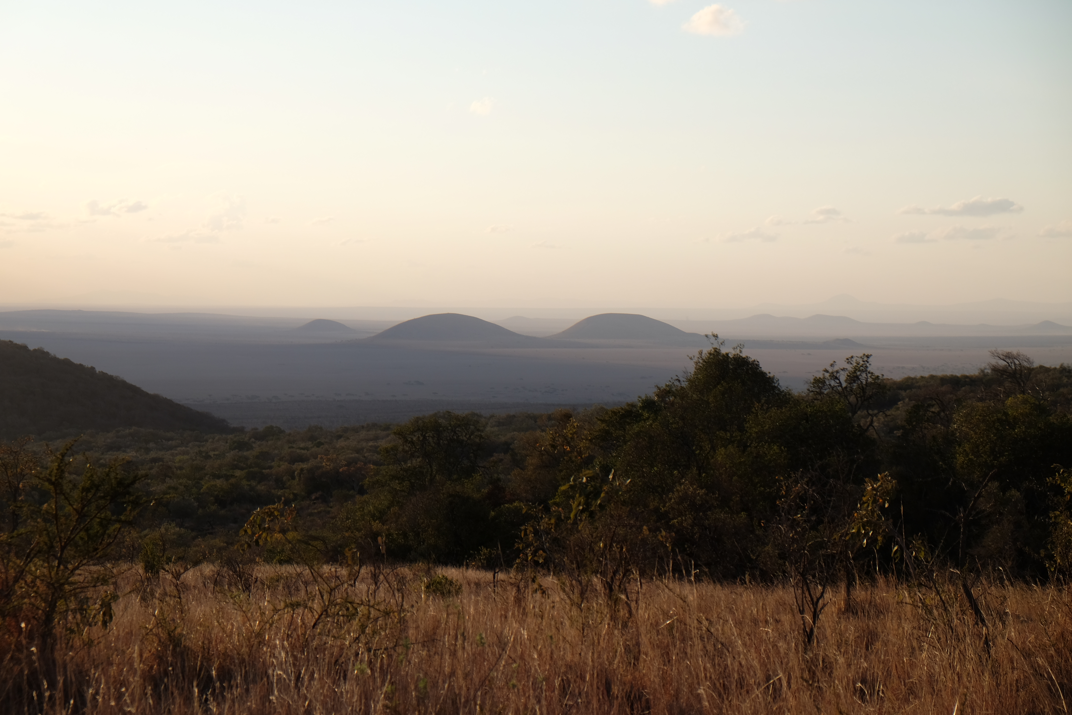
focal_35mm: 79
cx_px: 536
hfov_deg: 25.7
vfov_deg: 17.3
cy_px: 358
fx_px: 2352
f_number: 5.6
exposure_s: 1/420
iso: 200
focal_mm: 52.7
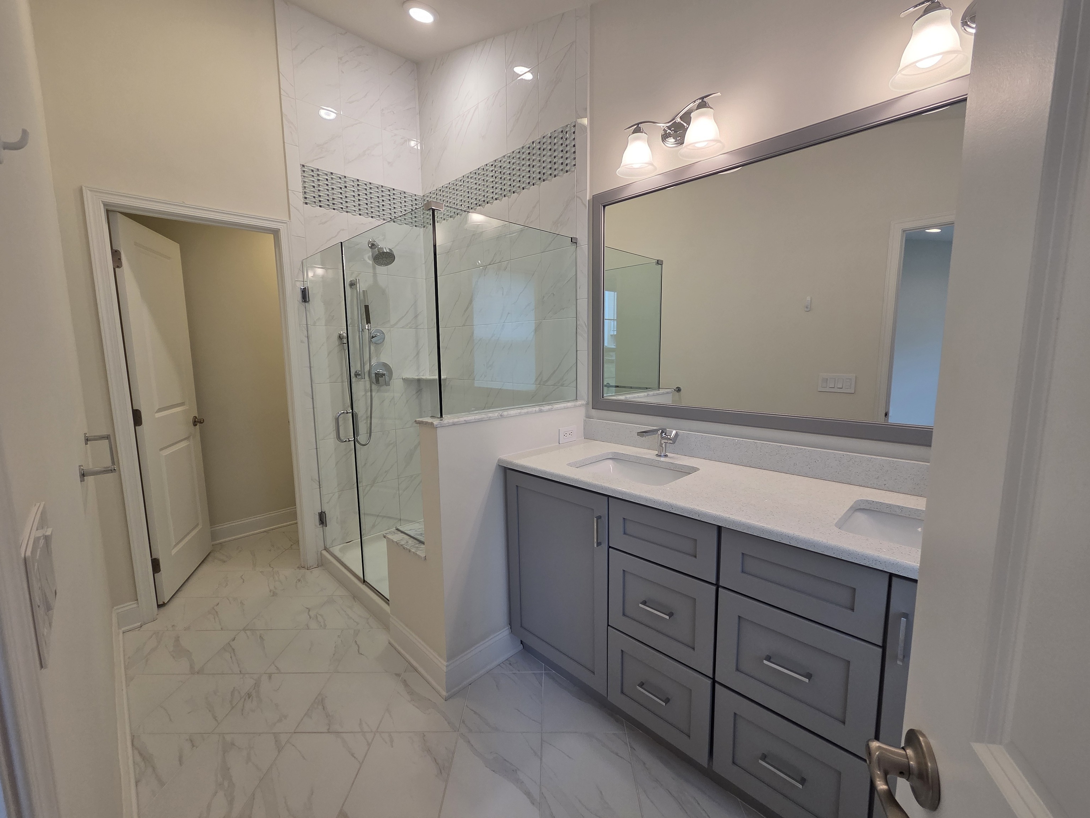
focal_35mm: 13
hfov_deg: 106.2
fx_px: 409
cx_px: 545
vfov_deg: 89.9
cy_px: 409
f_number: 2.2
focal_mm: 2.2
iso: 125
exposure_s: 1/120
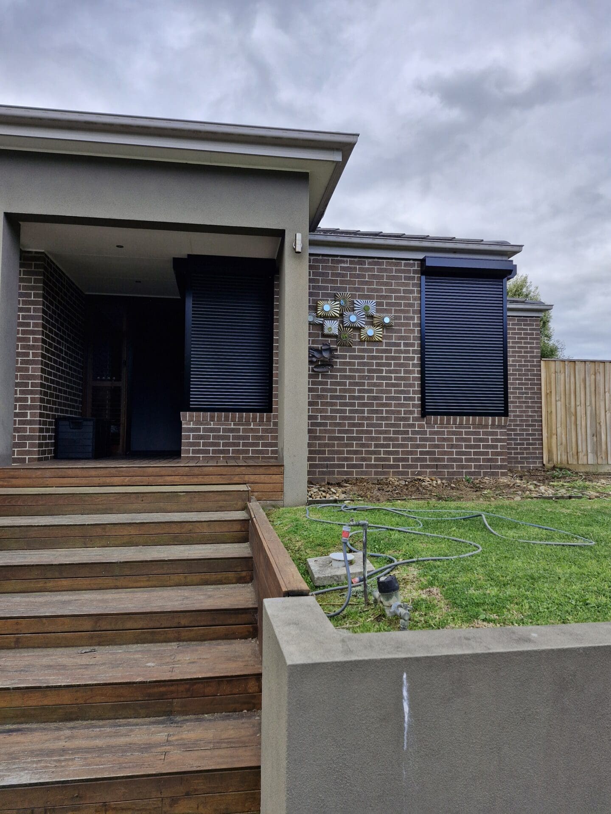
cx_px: 306
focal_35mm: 23
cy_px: 407
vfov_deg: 73.9
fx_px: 541
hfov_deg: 58.9
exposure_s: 1/359
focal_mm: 5.54
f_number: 1.8
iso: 50
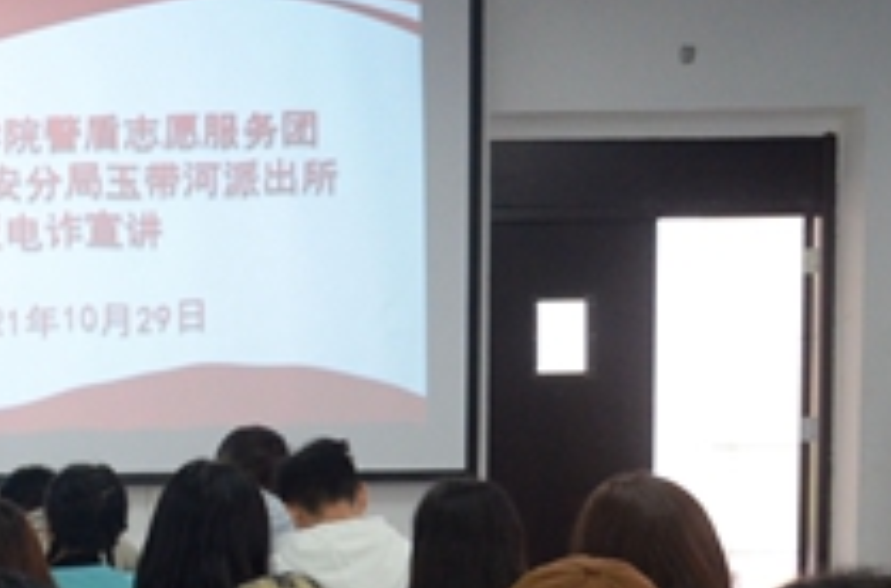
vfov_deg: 13.9
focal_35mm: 97
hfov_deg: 19.1
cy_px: 558
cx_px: -367
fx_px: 2382
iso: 1600
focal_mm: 21
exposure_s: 1/160
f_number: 3.8
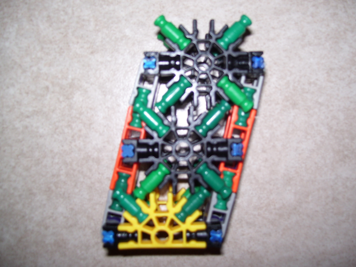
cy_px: 134
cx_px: 178
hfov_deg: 51.4
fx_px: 370
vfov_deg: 39.7
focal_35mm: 36
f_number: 2.7
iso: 80
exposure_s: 1/60
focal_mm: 6
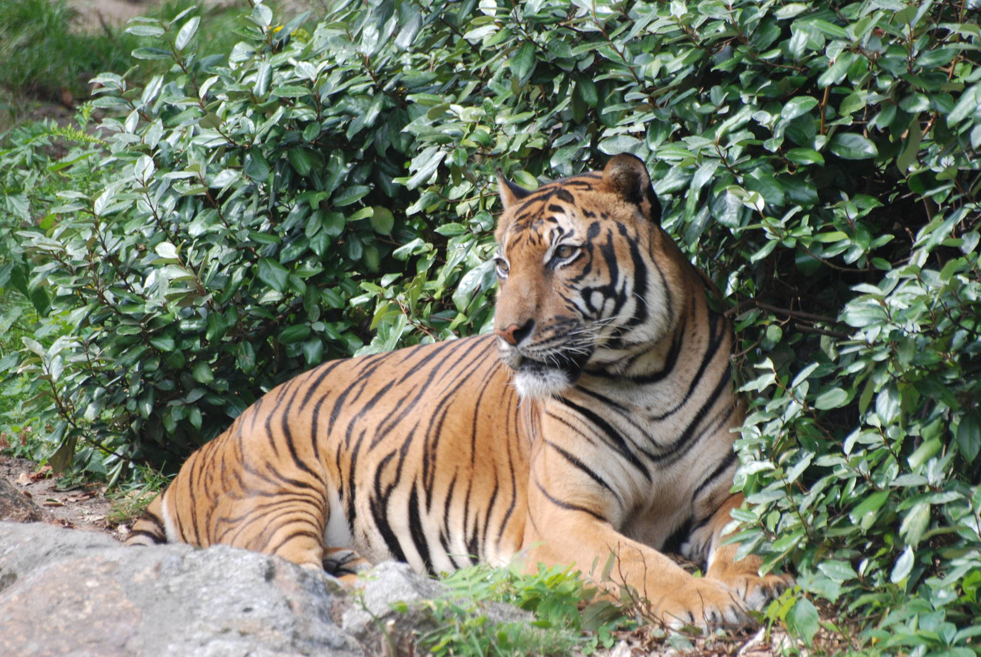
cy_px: 328
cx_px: 490
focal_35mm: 450
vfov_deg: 3.1
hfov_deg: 4.6
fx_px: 12277
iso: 400
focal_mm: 300
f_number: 5.6
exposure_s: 1/320
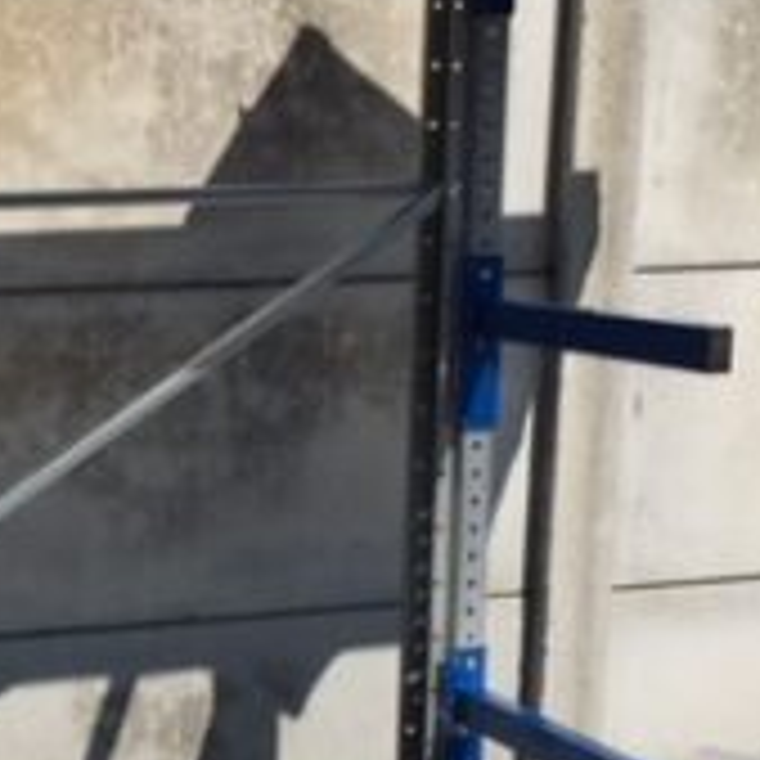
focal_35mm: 91
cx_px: 54
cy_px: 589
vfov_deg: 18.9
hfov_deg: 18.7
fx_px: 2260
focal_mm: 4.15
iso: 32
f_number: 2.2
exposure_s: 1/3049
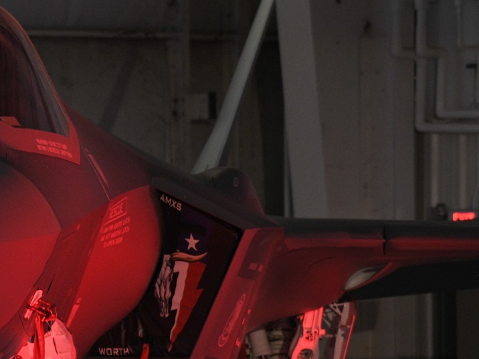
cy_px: 203
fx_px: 8123
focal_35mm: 587
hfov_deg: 3.4
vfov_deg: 2.5
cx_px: -58
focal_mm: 270
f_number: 5.6
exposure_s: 1/200
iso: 3200
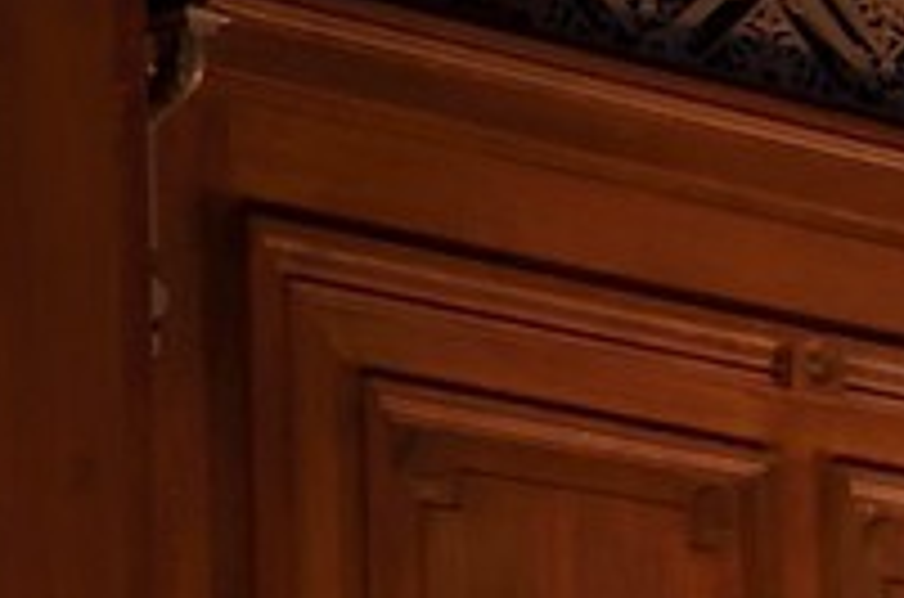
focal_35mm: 271
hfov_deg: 6.4
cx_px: 3468
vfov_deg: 4.9
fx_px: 6789
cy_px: 1628
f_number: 5.6
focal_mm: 34
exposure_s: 1/40
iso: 1600
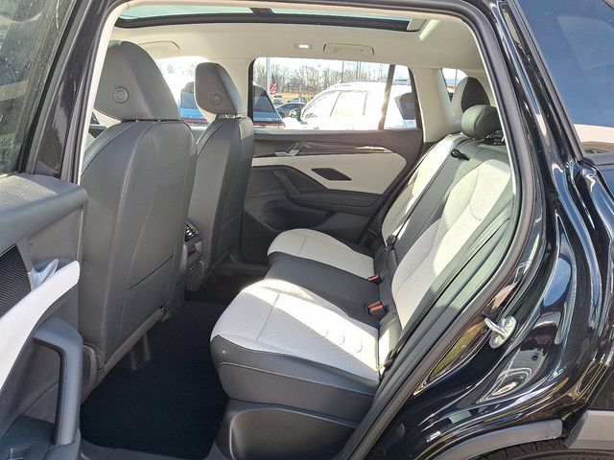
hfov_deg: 69.4
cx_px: 307
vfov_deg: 54.9
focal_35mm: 25
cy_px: 230
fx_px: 443
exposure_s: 1/120
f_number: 1.8
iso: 34
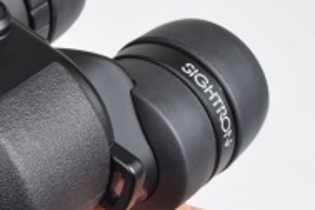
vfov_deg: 10.8
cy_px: 145
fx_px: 1108
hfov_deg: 15.2
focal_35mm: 127
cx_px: -122
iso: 200
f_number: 14
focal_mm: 25
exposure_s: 1/15
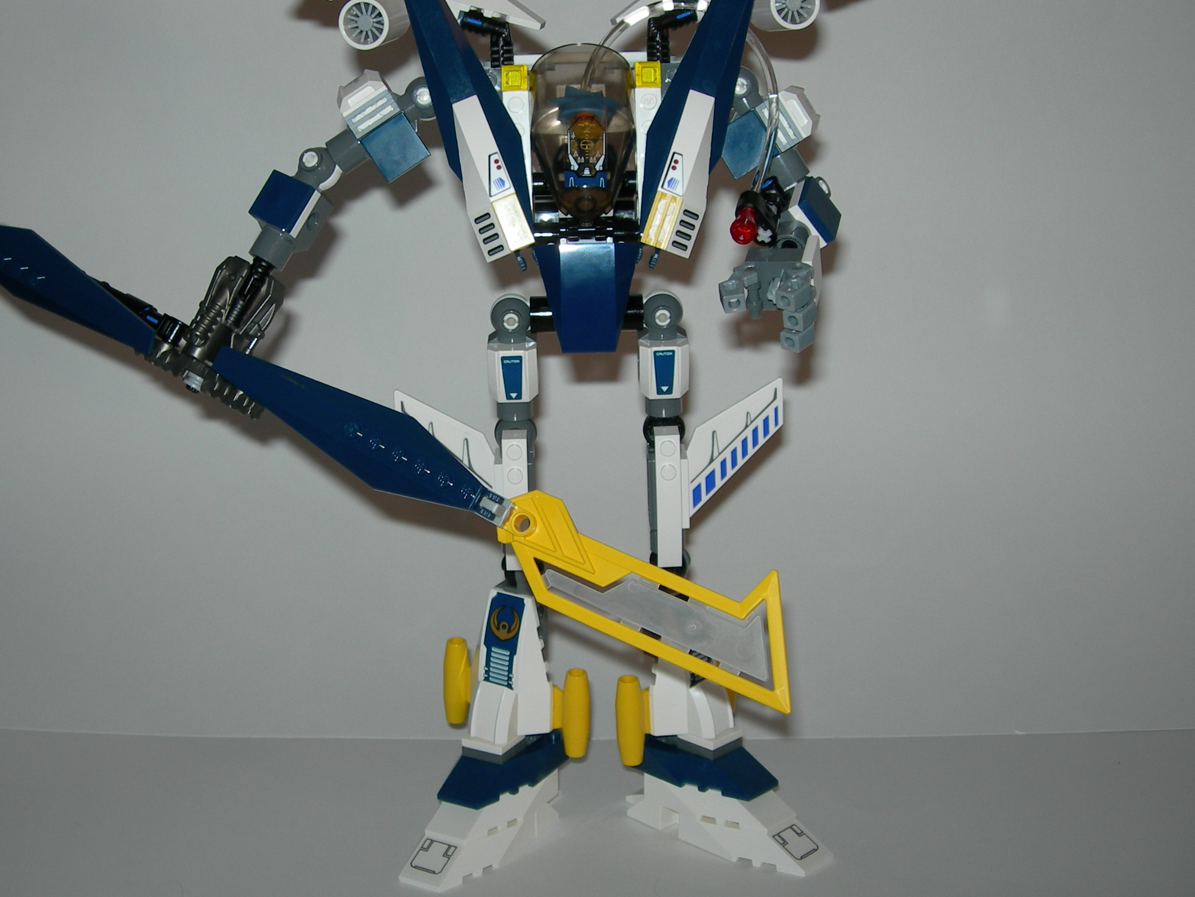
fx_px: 1692
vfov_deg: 29.6
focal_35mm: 49
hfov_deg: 38.8
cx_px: 497
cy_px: 358
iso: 50
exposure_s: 1/60.1
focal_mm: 7.8
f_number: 2.8
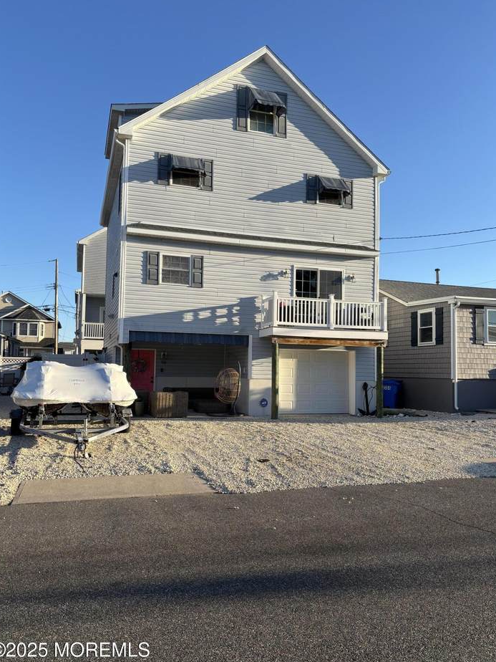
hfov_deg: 51.4
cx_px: 247
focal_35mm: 27
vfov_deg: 65.3
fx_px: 516
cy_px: 337
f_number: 1.6
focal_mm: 5.96
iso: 50
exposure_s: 1/1845
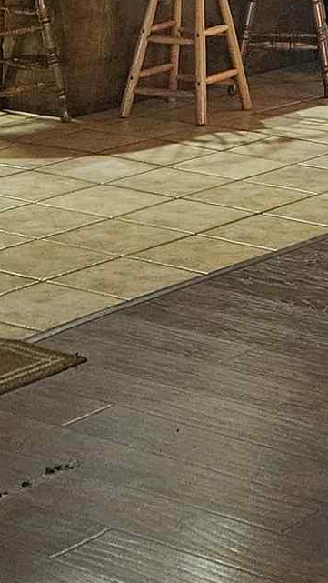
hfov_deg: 10.0
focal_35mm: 120
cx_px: 352
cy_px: -327
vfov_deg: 16.1
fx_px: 1854
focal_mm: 5.4
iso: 800
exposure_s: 1/120
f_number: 1.8
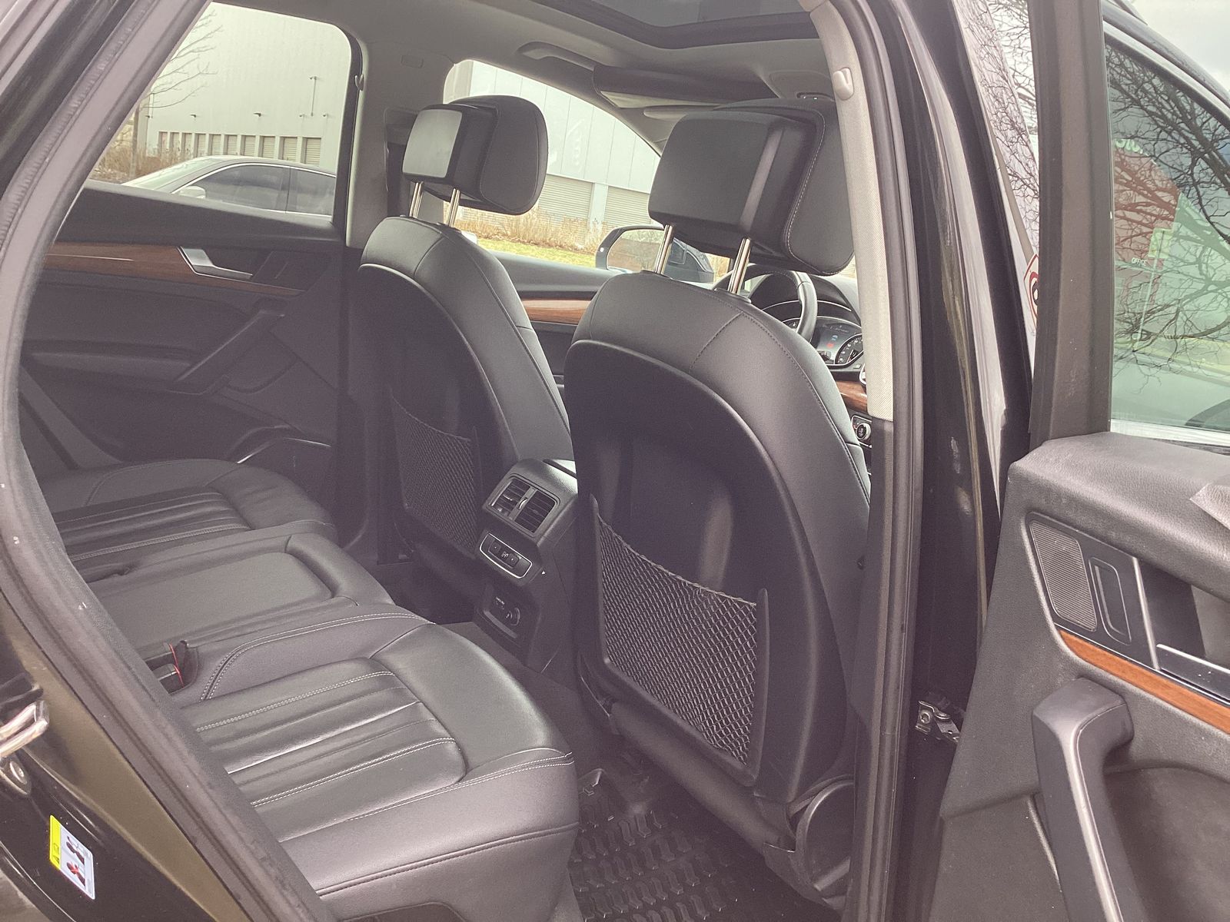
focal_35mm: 31
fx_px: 1102
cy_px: 461
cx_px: 615
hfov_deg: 58.4
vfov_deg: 45.4
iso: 50
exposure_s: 1/120
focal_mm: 3.3
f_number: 2.4
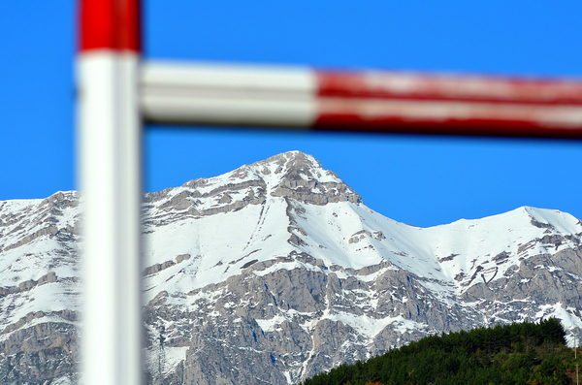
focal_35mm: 315
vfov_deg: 4.3
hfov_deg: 6.6
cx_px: 291
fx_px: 5080
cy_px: 192
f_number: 8
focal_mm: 210
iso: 220
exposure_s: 1/2000
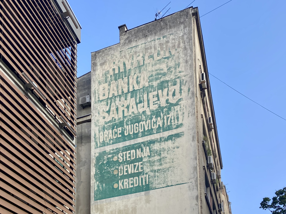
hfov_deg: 67.3
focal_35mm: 26
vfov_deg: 53.1
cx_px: 143
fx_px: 215
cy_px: 107
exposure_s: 1/1258
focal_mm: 4.25
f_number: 1.8
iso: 32
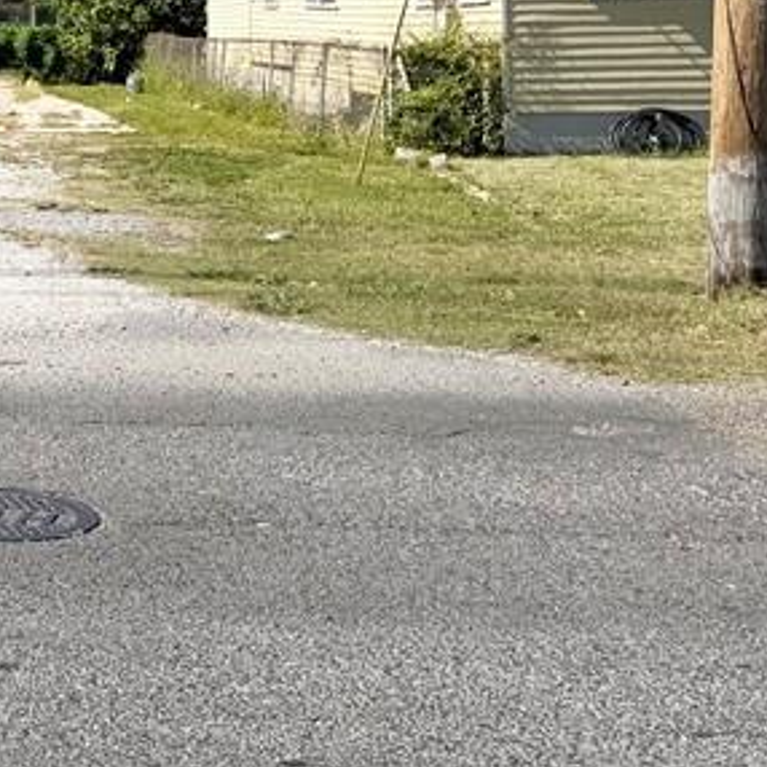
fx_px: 1905
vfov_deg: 22.0
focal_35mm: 76
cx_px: -389
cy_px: 5
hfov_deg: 19.7
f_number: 1.78
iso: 80
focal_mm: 6.76
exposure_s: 1/5319
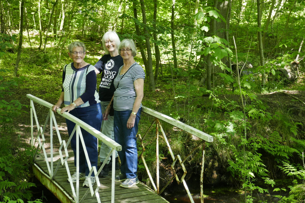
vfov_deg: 20.9
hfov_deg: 31.0
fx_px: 551
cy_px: 102
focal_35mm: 65
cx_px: 152
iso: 400
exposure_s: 1/100
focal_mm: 23.7
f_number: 4.4
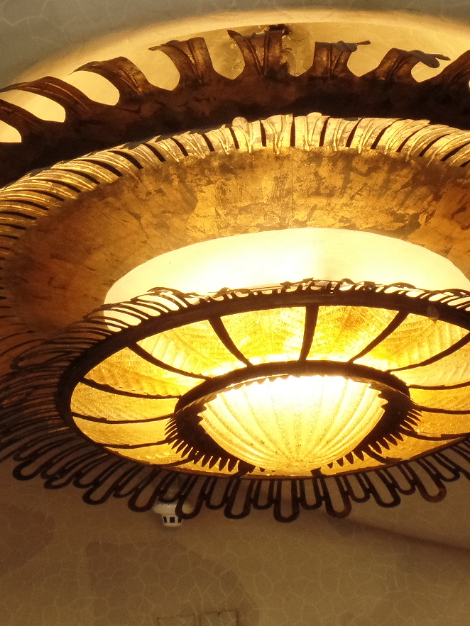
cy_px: 232
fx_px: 2100
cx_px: 256
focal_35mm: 116
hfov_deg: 12.8
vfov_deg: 17.0
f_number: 6.3
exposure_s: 1/30
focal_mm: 11.4
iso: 400
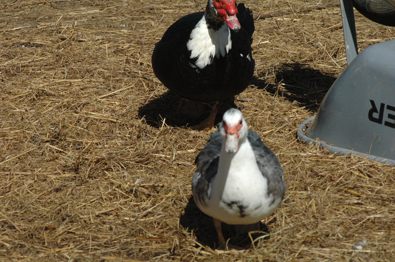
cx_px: 198
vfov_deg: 5.5
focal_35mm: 248
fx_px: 2713
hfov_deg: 8.3
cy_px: 131
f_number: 11
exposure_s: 1/2000
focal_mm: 165
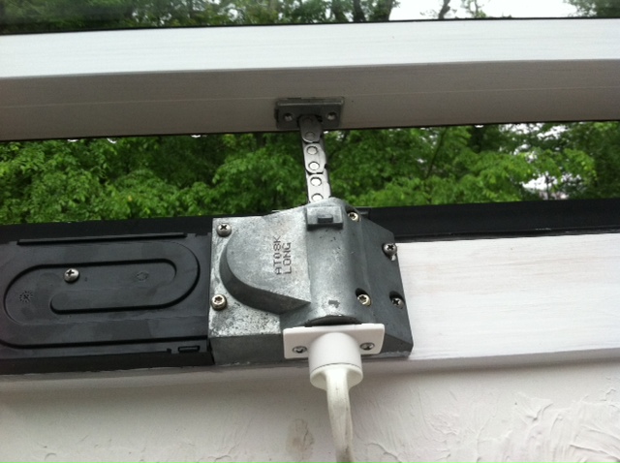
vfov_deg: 40.6
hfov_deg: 52.7
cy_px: 232
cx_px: 310
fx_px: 626
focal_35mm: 35
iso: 125
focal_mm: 3.85
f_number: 2.8
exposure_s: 1/120
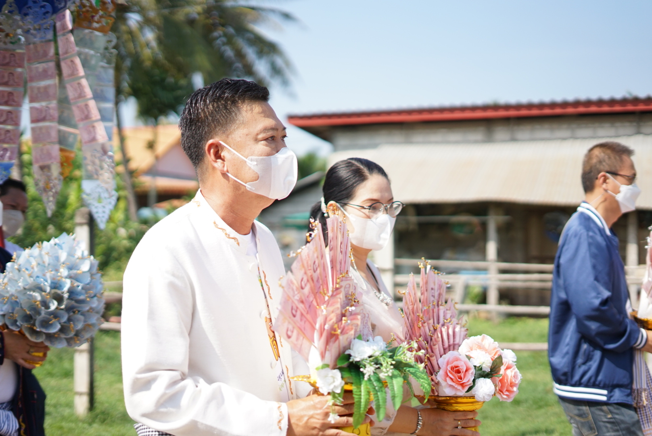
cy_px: 218
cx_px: 326
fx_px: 906
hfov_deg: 39.6
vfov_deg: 27.0
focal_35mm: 50
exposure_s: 1/8000
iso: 400
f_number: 1.8
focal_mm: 50
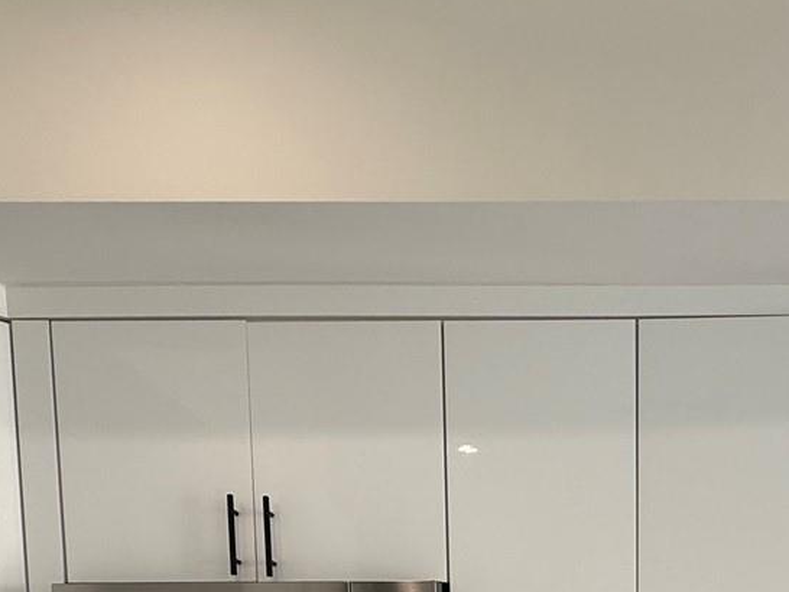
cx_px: 620
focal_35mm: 41
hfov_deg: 43.8
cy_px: 826
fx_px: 935
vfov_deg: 27.4
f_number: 2.2
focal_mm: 2.22
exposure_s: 1/120
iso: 50
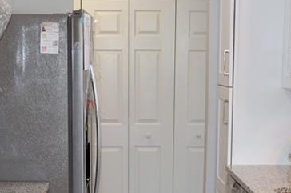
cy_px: 177
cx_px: 146
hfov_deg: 26.7
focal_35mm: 76
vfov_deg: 17.6
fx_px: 613
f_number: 3.5
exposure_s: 1/125
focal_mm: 18
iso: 360
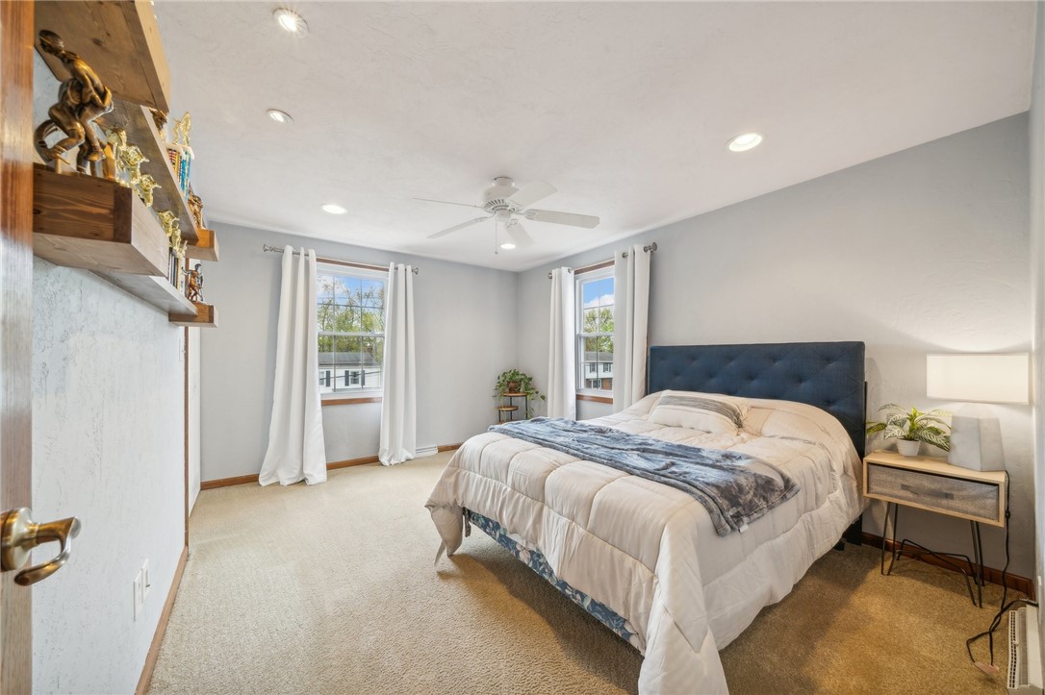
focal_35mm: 12
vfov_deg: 89.9
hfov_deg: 112.6
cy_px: 348
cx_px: 522
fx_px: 348
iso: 50
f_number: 11
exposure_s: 1
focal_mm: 12
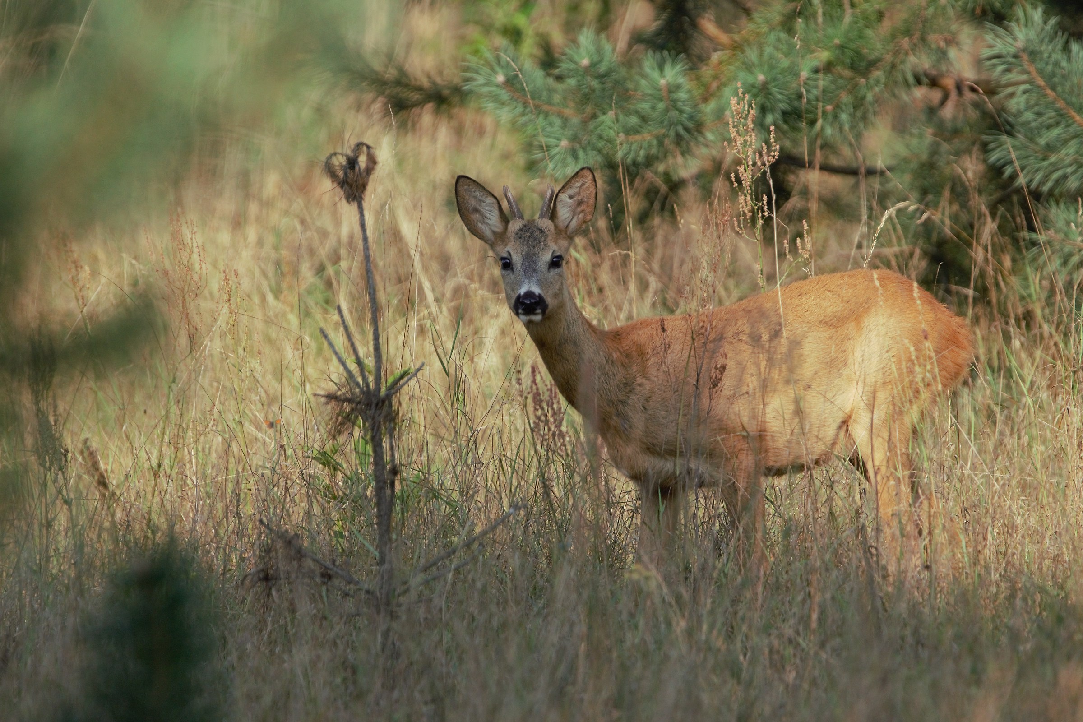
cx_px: 542
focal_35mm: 600
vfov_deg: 2.3
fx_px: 18049
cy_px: 361
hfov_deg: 3.4
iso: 640
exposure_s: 1/1600
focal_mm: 400
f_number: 5.6
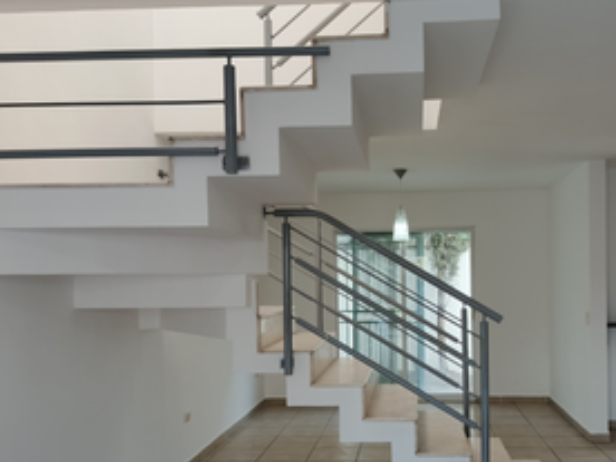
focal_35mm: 36
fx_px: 641
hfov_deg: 50.8
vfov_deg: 39.4
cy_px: 293
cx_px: 391
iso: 491
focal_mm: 5.25
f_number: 1.75
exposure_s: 1/120
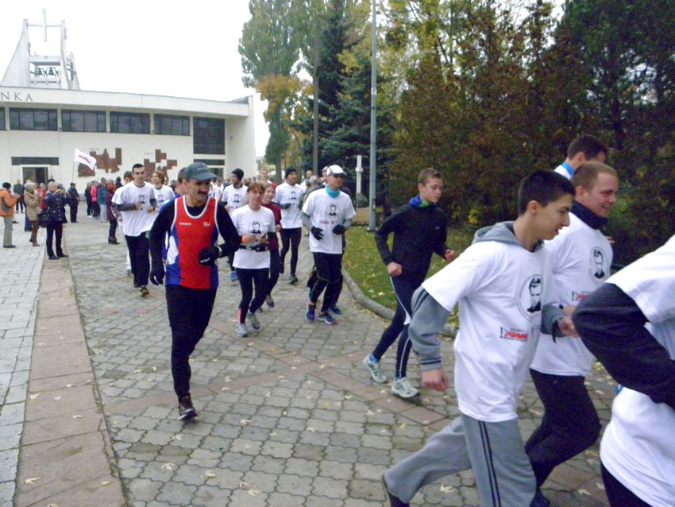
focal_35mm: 28
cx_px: 338
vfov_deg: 49.8
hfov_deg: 63.4
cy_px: 254
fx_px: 546
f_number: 3.5
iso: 800
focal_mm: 5
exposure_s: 1/800
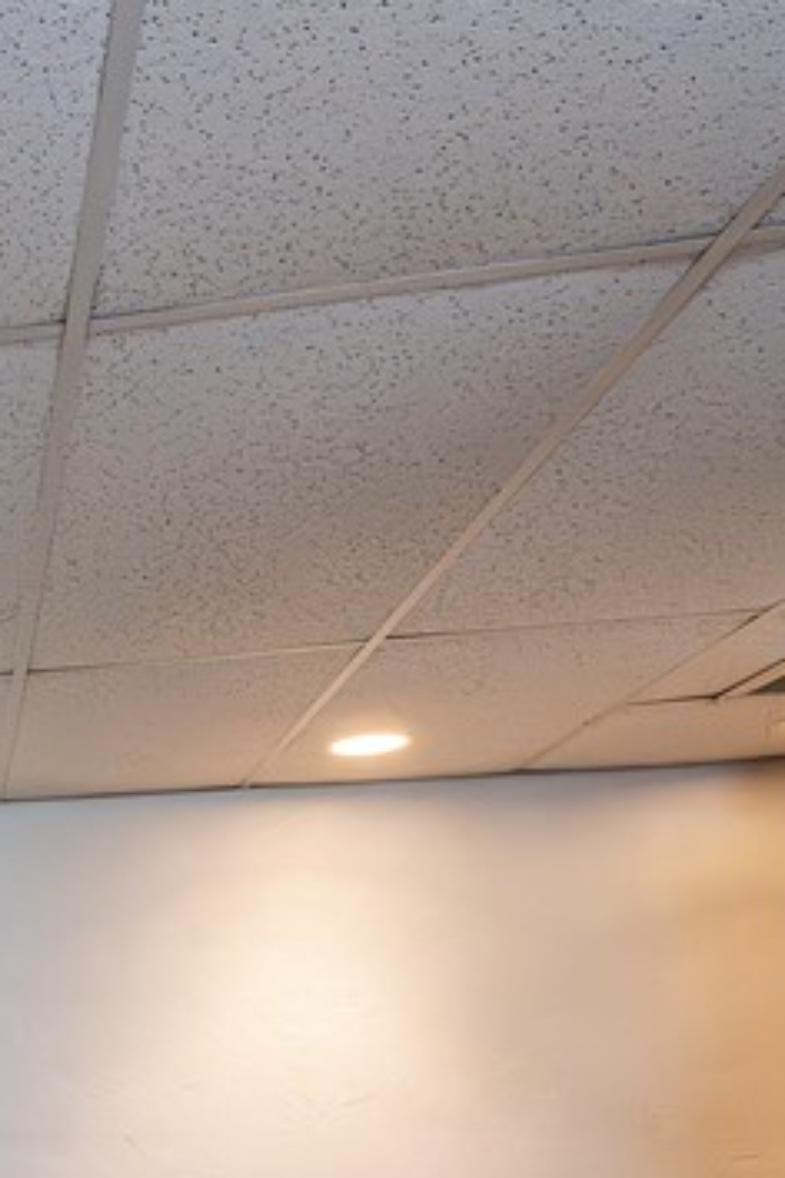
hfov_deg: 24.0
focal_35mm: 43
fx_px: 1406
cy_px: 1130
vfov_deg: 40.7
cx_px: -414
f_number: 8
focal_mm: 14
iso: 10000
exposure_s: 1/100
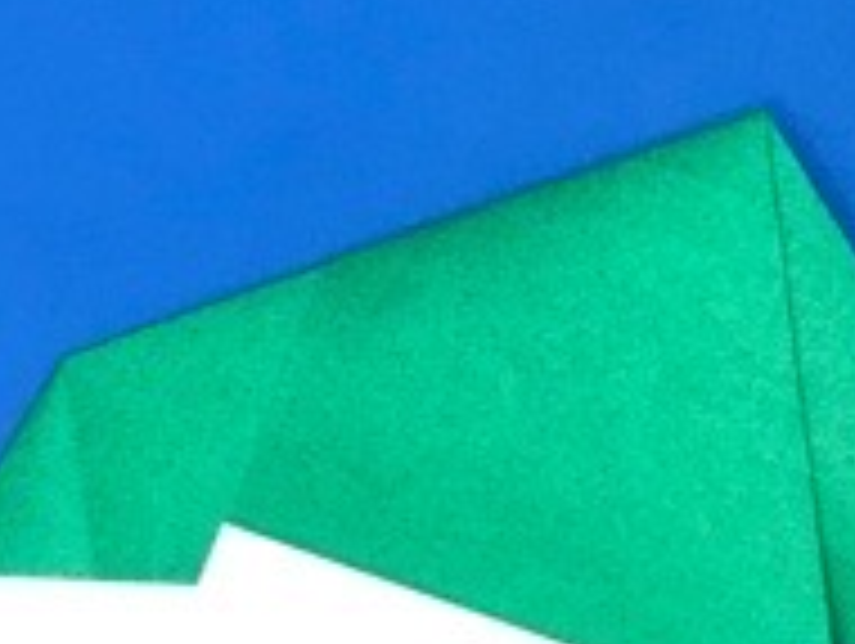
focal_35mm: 112
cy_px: 959
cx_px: 1044
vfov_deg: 12.6
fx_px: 2770
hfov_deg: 16.7
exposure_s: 1/50
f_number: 1.8
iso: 25
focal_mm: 3.99
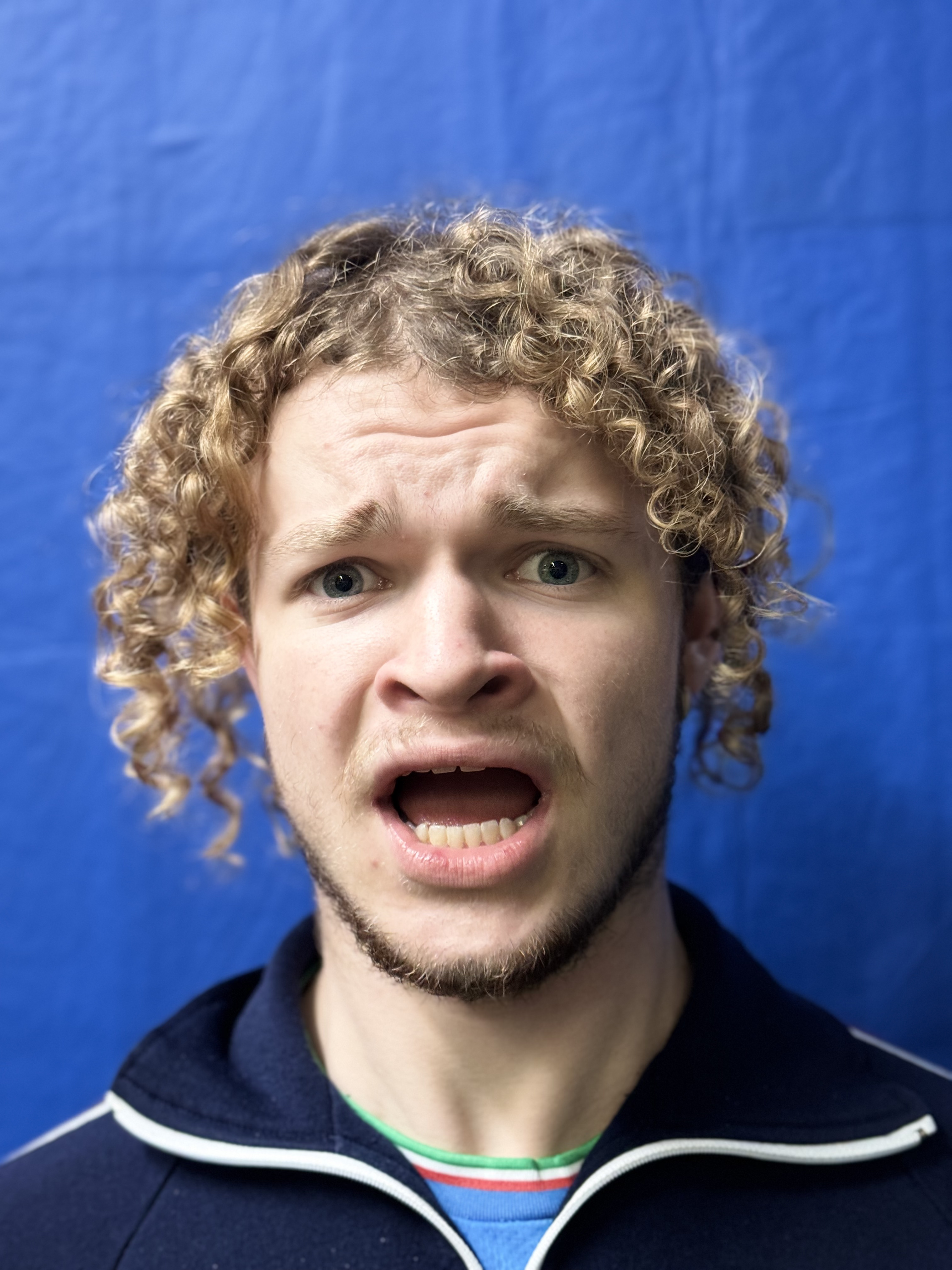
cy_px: 635
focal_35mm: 48
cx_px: 476
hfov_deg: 30.3
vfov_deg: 39.7
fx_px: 1760
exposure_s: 1/40
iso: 250
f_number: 1.78
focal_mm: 6.86
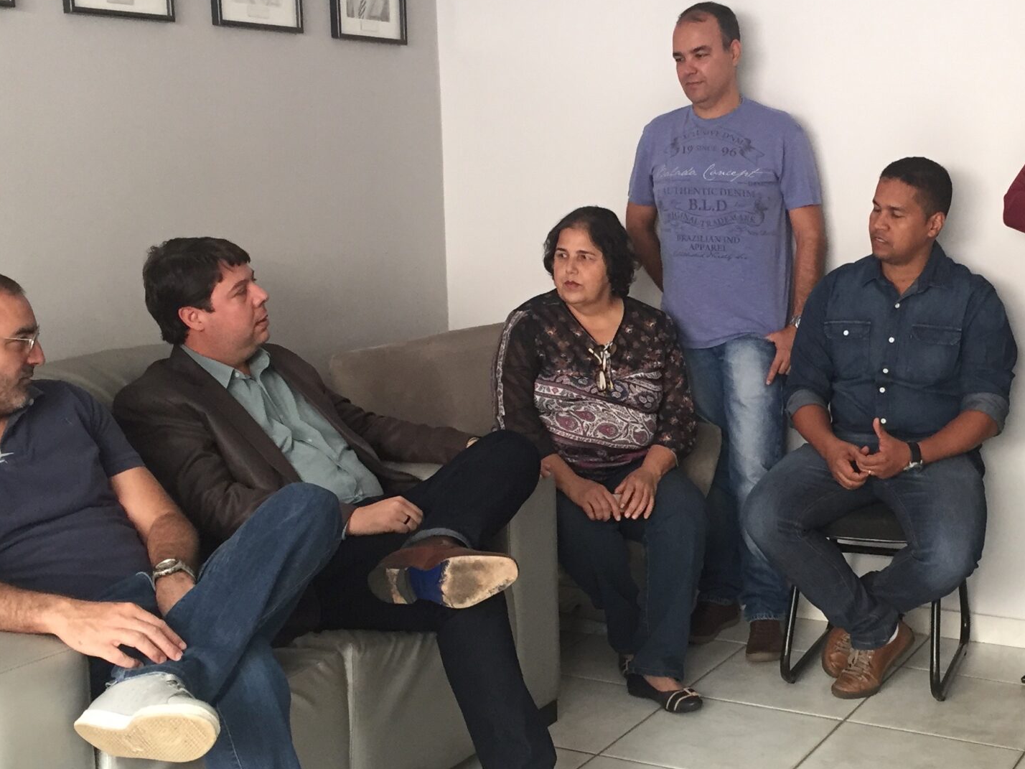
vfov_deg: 28.0
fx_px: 1540
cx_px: 675
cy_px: 437
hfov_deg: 36.5
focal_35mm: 52
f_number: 2.2
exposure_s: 1/30
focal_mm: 4.15
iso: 125
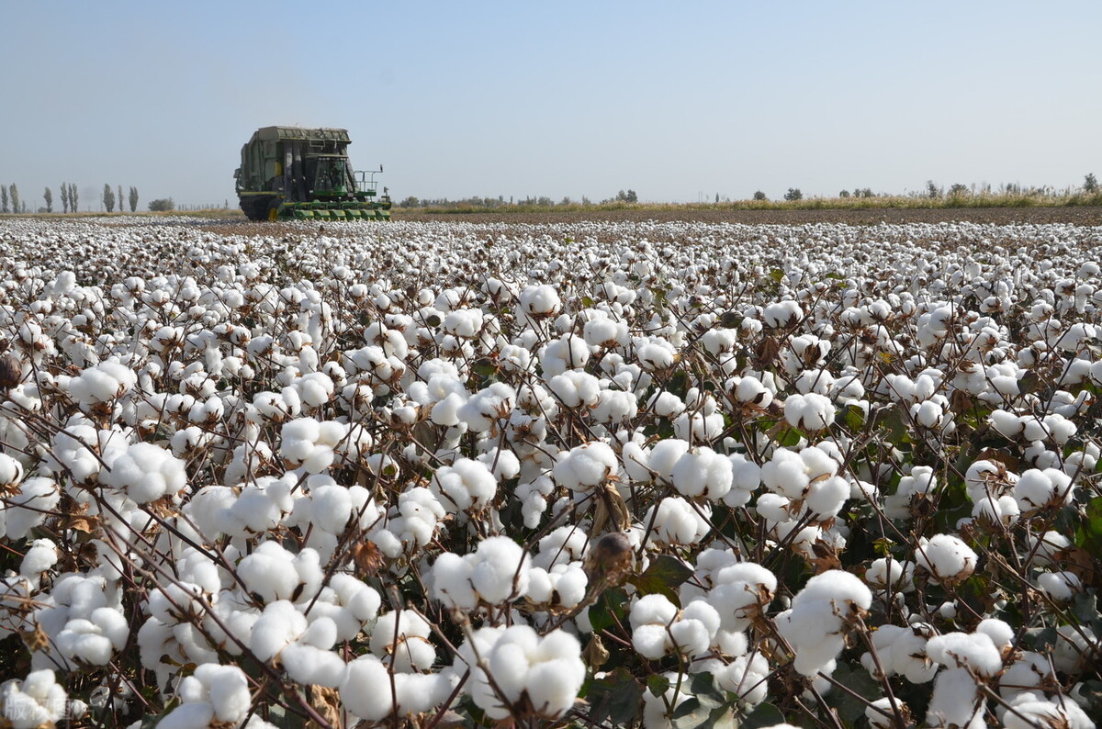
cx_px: 551
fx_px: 1145
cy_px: 364
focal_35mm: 38
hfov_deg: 51.4
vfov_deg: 35.3
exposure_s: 1/250
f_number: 8
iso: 100
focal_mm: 25
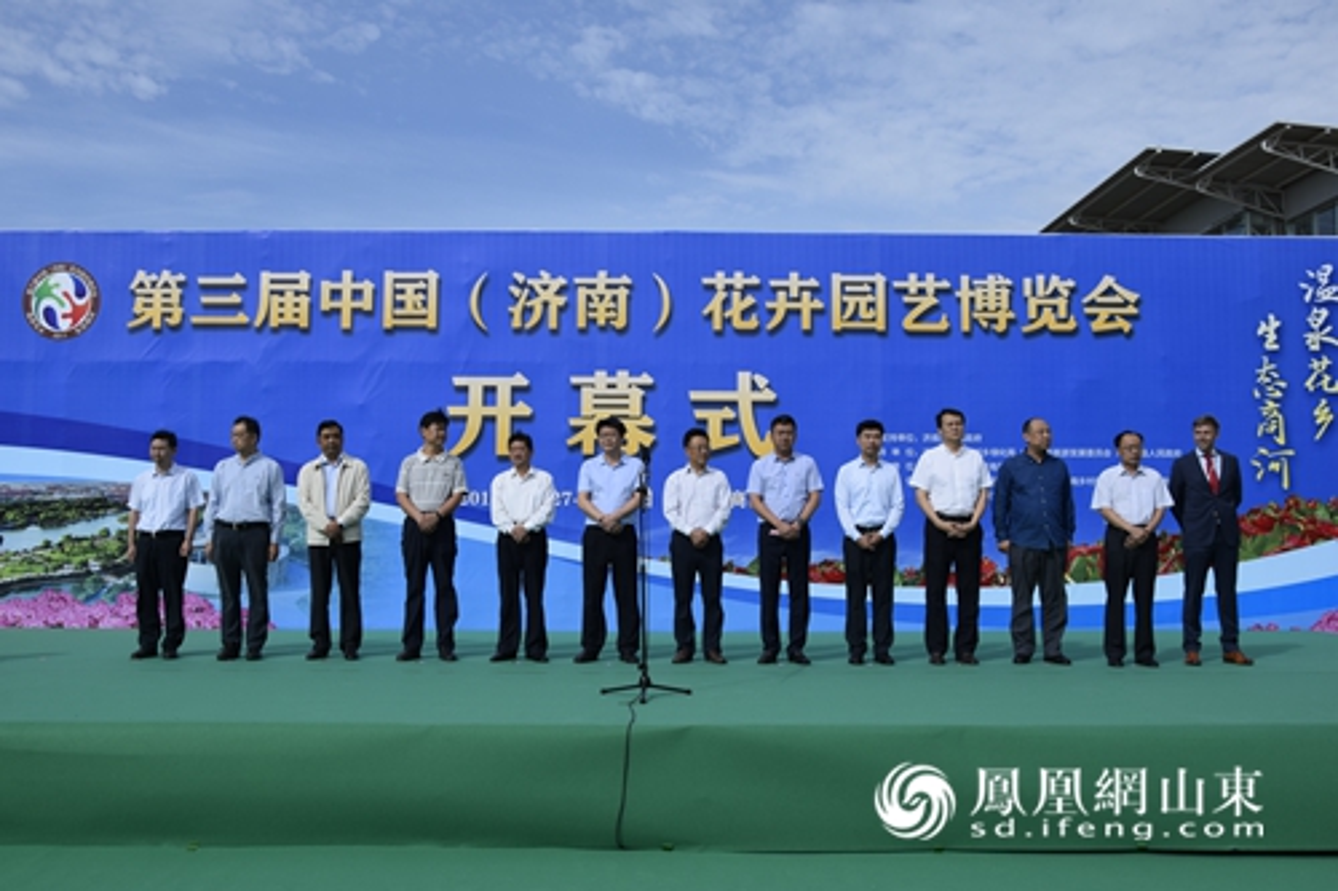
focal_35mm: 36
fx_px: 1337
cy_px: 446
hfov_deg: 53.1
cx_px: 669
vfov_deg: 36.8
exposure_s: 1/400
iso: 200
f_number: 10
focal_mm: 24
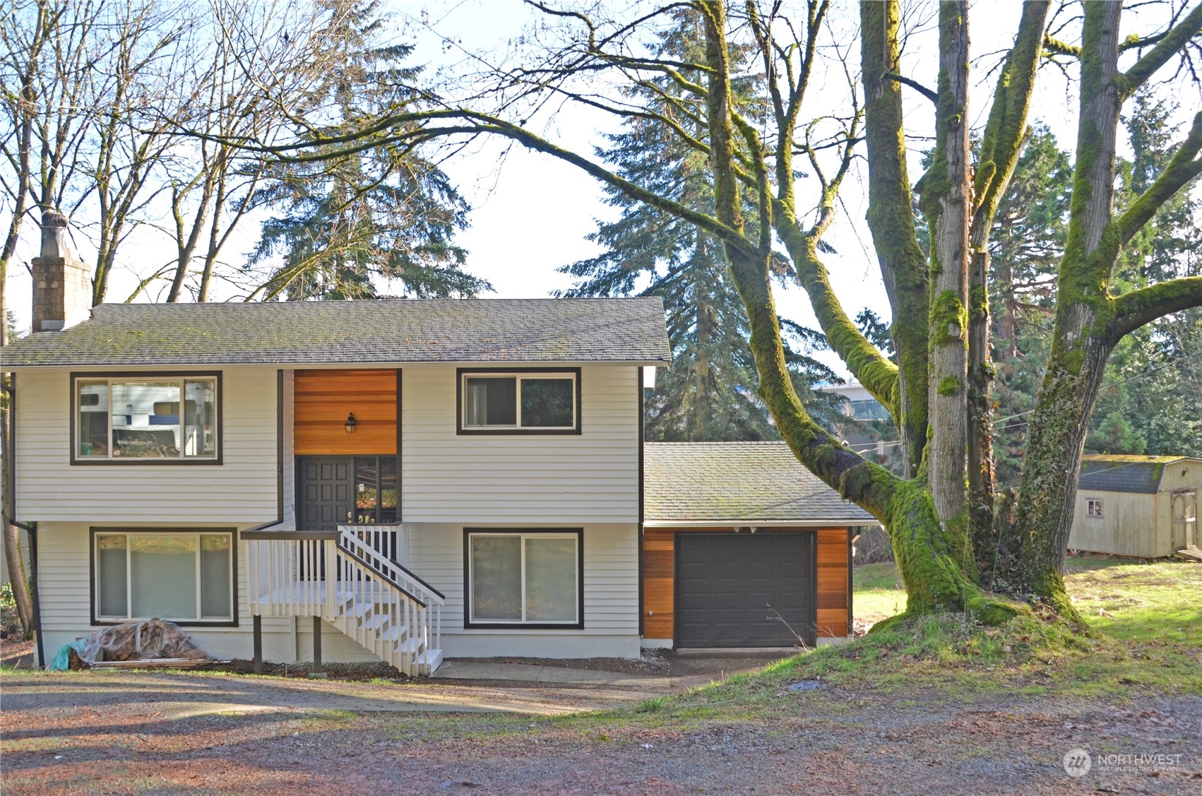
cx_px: 601
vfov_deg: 41.5
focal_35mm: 32
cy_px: 398
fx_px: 1049
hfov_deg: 59.6
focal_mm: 21
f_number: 6.3
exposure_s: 1/160
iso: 200
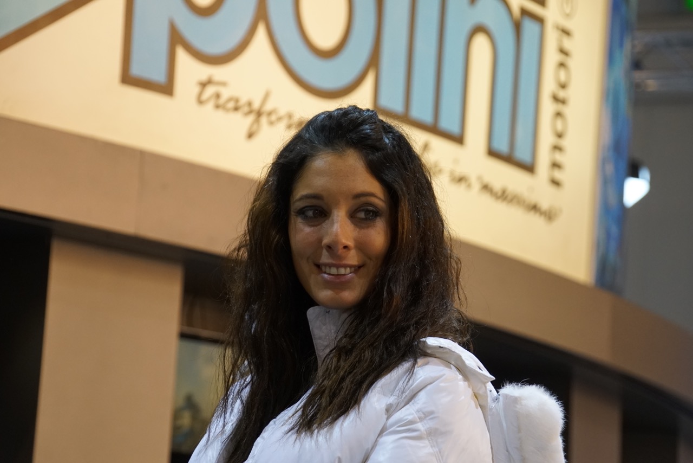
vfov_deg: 8.7
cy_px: 232
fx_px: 3023
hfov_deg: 13.1
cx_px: 346
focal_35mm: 157
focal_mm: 105
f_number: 5.6
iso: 1600
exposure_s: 1/160
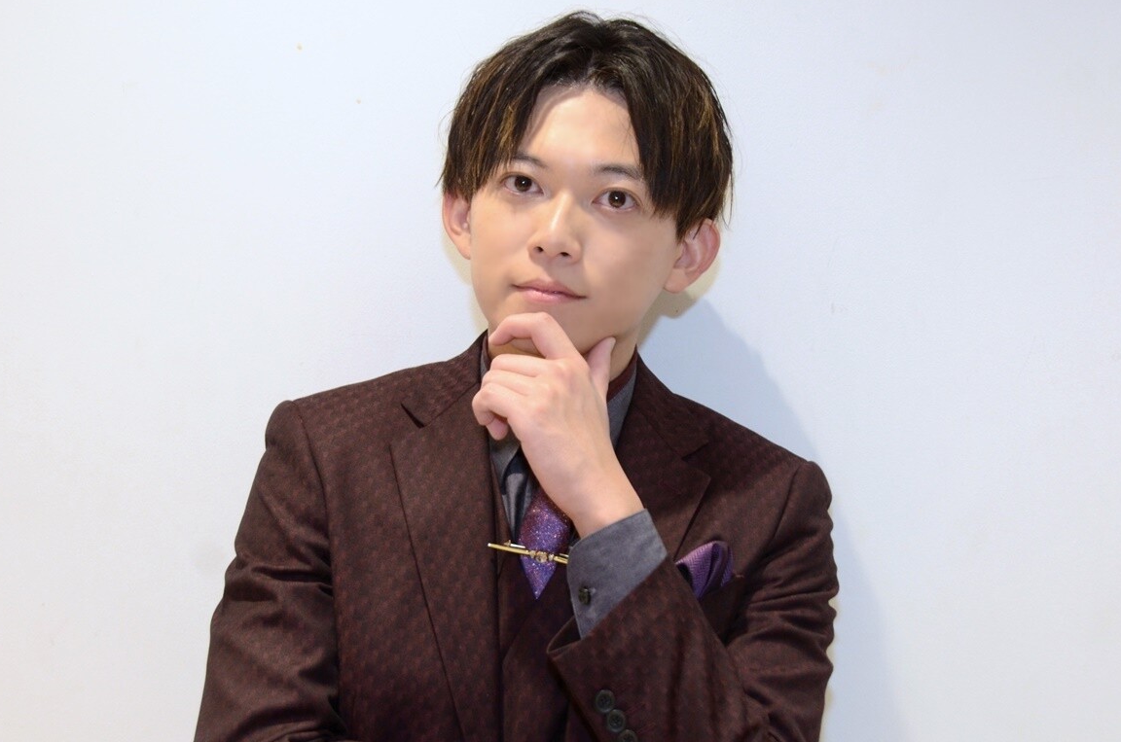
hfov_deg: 39.7
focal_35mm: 50
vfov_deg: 26.9
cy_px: 382
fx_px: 1554
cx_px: 556
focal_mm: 32
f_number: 6.3
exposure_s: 1/60
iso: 900
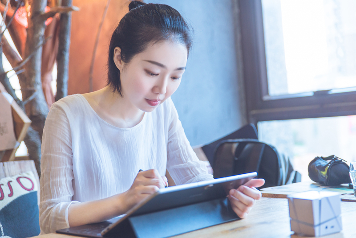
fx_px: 574
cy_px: 119
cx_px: 178
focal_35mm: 58
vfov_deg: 23.4
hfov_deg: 34.5
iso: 800
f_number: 2.8
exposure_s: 1/125
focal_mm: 58
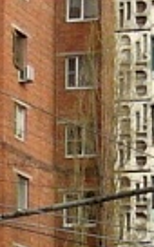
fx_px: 1880
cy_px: 202
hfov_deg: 4.7
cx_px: 105
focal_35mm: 280
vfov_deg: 7.5
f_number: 2.8
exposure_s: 1/640
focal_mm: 5.8
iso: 50
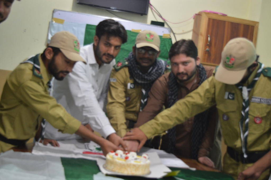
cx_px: 136
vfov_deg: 28.0
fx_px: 361
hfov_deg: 41.1
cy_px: 90
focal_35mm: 48
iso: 560
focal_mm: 32
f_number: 4.5
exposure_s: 1/15
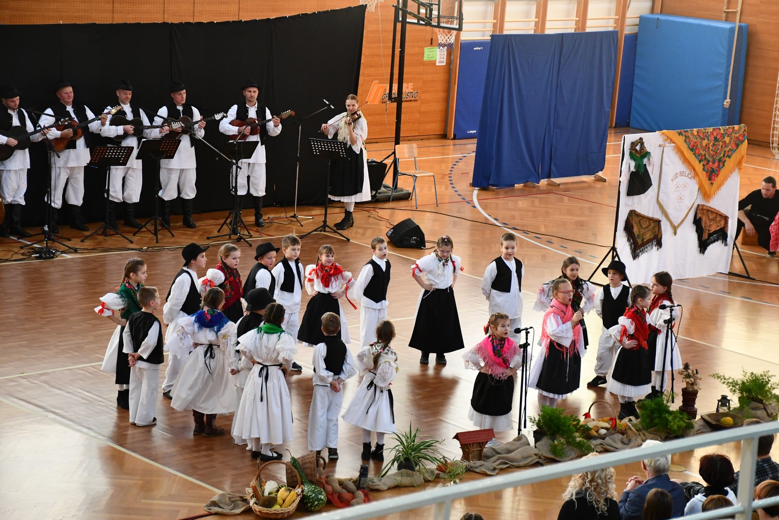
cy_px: 260
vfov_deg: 14.7
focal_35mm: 93
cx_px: 390
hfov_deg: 21.9
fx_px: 2012
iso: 2500
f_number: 5
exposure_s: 1/125
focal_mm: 62
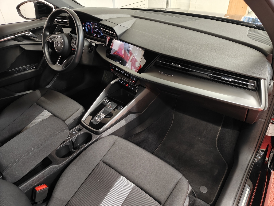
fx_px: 190
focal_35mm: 24
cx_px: 137
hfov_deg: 71.6
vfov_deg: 56.8
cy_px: 103
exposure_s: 1/33
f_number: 1.8
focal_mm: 5.59
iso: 160
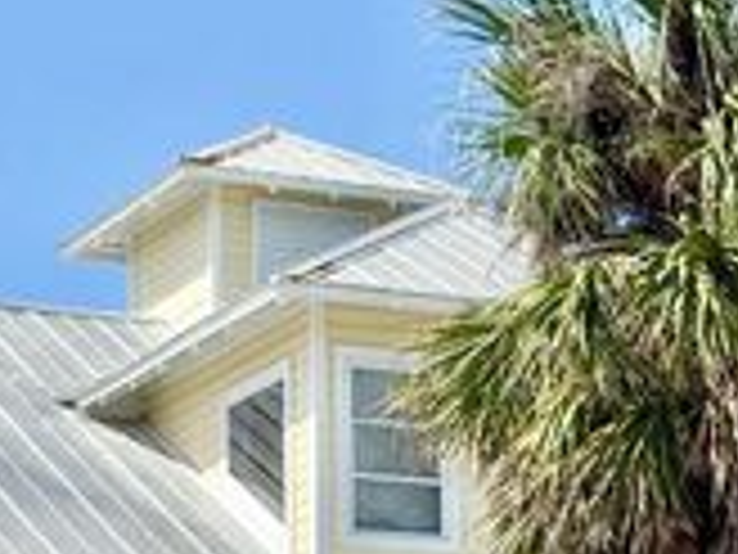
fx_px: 3113
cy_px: 624
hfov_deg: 13.5
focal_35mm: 146
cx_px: 387
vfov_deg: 10.0
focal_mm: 6.76
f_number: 1.78
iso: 64
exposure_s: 1/5208
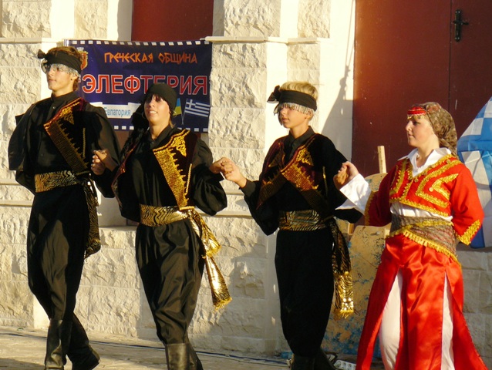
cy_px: 185
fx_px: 2334
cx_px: 246
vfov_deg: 9.1
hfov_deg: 12.0
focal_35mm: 164
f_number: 5.6
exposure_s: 1/200
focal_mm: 27.4
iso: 100
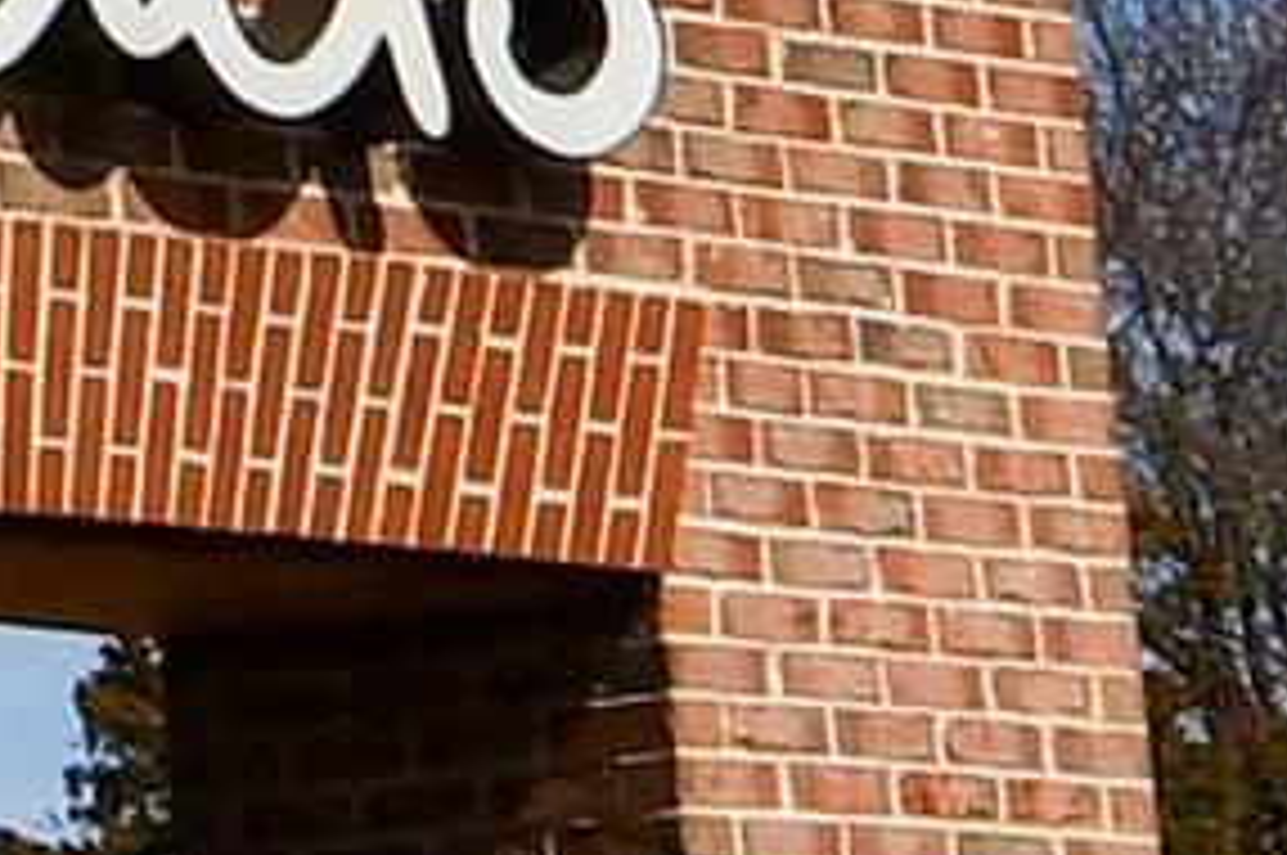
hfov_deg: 12.1
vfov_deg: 8.4
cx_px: -1953
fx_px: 4606
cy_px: -1946
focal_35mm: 129
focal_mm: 12
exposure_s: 1/400
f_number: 10
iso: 100
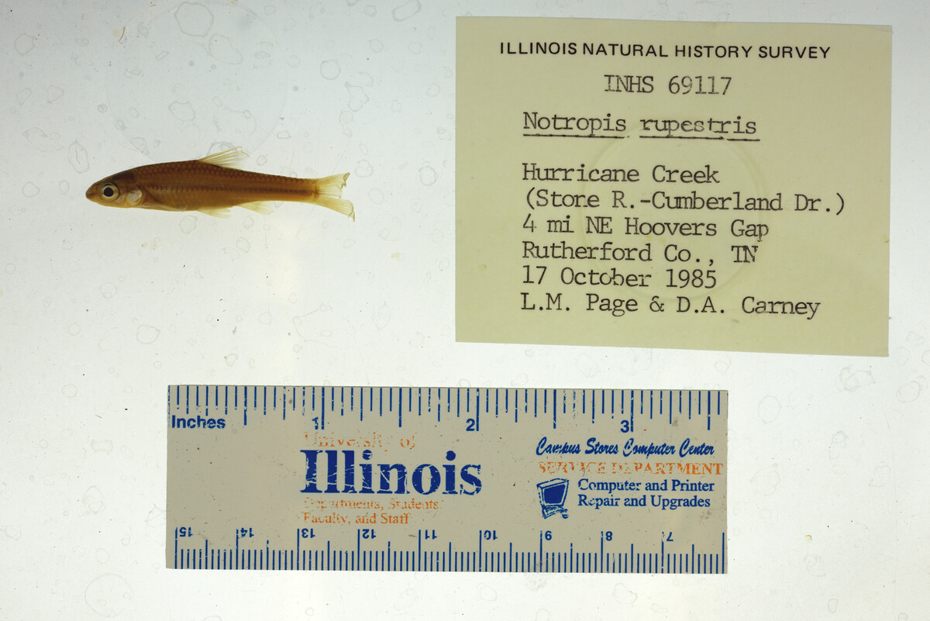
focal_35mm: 60
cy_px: 310
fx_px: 1550
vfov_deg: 22.6
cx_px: 465
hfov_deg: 33.4
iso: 100
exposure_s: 1/200
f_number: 10
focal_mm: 60
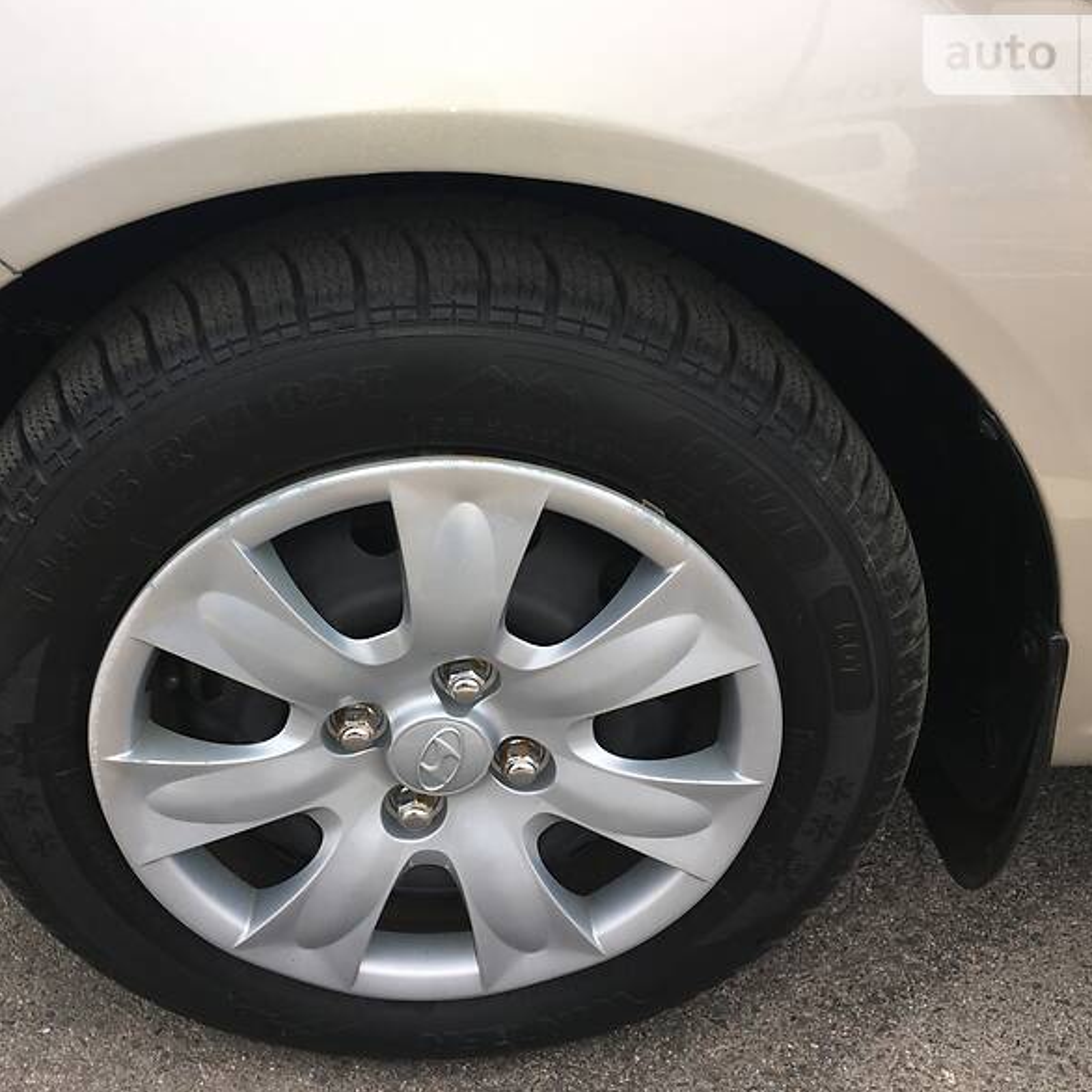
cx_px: 473
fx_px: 1249
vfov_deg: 47.2
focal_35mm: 35
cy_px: 552
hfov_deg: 47.1
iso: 25
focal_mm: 4.2
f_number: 2.2
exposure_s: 1/100
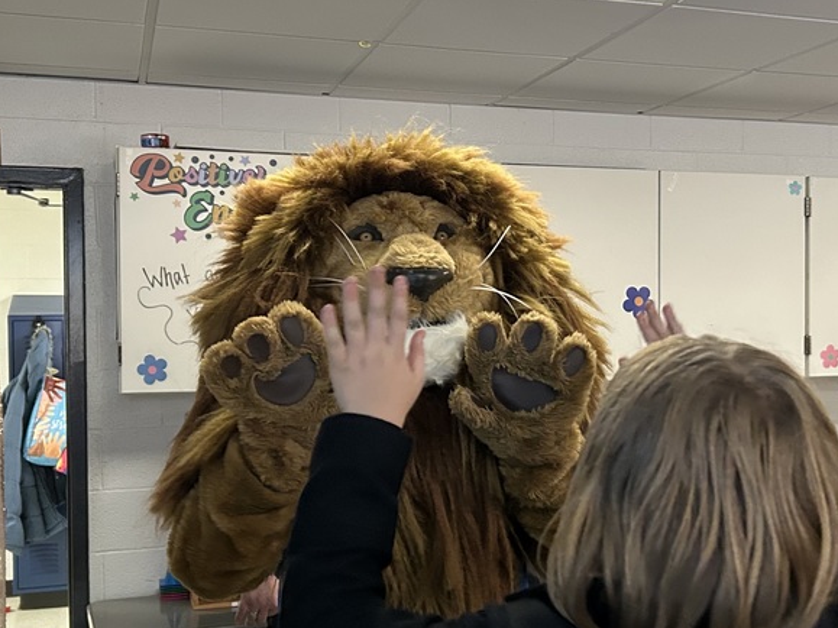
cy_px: 341
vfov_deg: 31.5
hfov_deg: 41.1
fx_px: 1113
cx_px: 496
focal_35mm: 46
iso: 500
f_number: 1.5
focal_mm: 5.7
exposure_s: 1/60
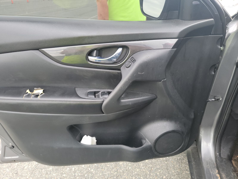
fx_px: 165
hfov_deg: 71.6
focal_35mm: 24
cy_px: 90
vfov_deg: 56.8
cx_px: 119
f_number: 1.8
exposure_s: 1/59
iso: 60
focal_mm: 6.7
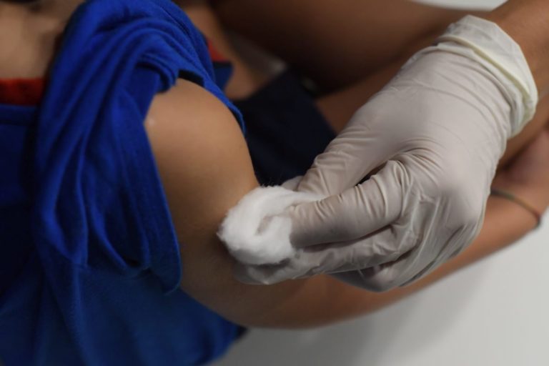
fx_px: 1144
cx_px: 274
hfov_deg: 27.0
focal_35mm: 75
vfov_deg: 18.2
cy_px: 183
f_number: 4
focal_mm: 50
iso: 3200
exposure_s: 1/125
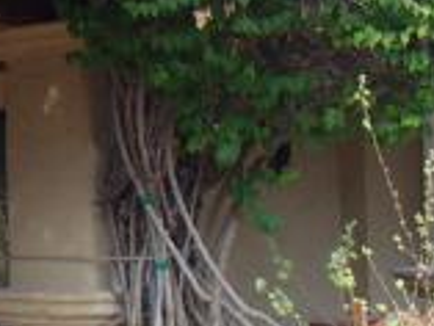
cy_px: -94
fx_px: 1895
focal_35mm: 151
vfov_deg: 9.7
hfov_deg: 12.5
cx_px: -177
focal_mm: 6.1
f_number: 2.8
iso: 80
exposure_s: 1/160
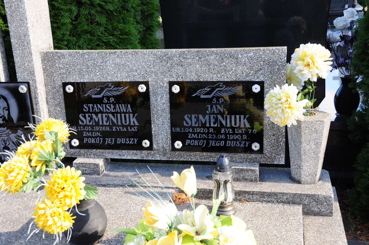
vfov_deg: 28.9
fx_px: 476
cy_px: 122
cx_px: 184
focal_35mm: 46
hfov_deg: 42.4
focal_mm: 31
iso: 320
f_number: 7.1
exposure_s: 1/160
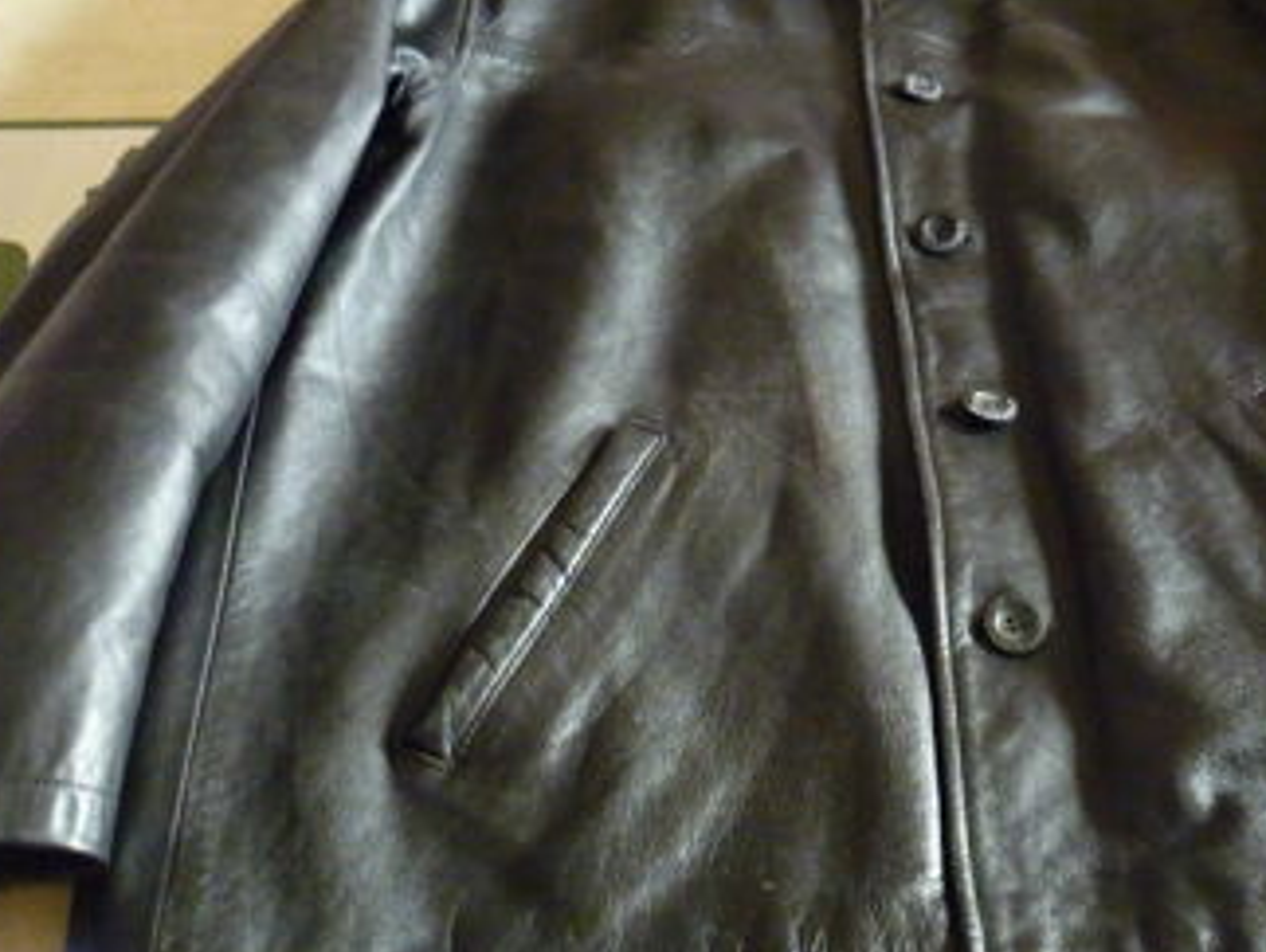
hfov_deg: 40.5
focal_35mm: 46
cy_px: 419
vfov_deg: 31.5
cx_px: 882
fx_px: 1684
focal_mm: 5.5
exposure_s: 1/15
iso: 800
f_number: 2.8
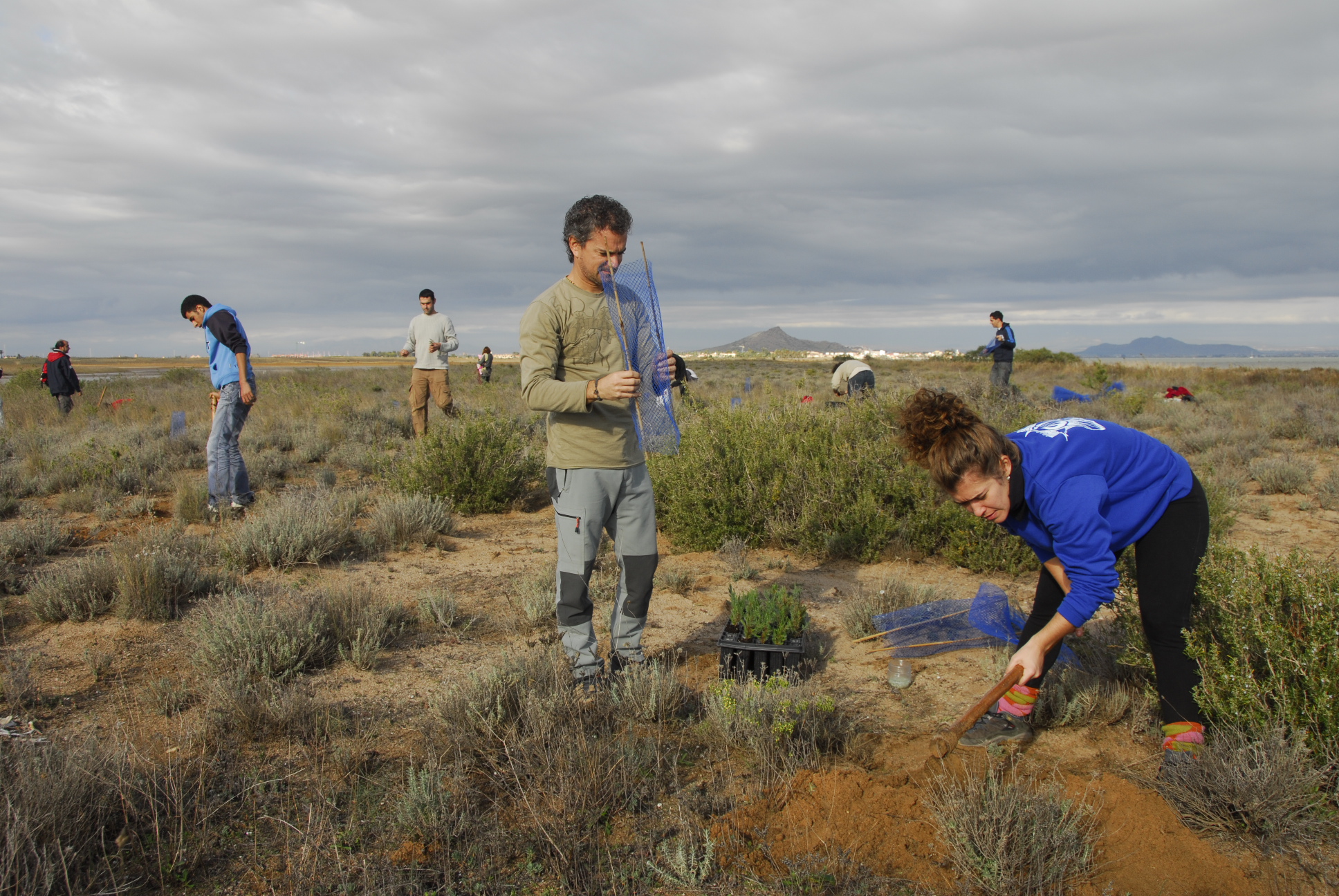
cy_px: 448
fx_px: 1229
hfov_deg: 57.2
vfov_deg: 40.1
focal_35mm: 33
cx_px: 670
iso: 100
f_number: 7.1
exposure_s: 1/200
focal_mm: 22
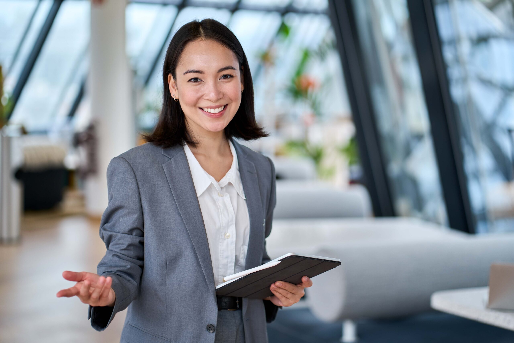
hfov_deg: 23.9
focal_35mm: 85
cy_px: 172
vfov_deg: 16.1
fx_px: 1214
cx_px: 257
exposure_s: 1/400
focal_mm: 85
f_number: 2
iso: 160
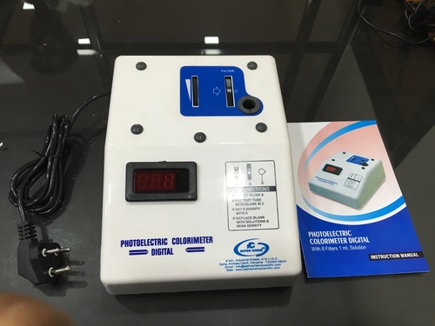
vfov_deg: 48.2
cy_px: 163
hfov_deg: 61.7
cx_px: 218
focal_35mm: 29
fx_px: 364
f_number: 2.2
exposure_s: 1/33
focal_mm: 4.15
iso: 80
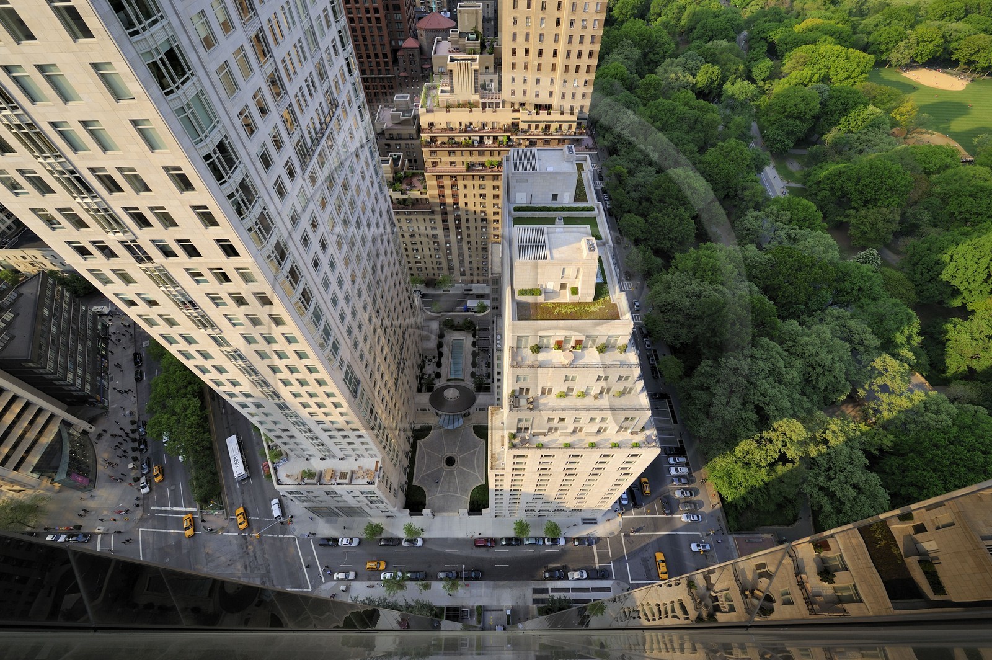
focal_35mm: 14
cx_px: 496
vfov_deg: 81.1
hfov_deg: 104.3
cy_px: 330
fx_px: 385
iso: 200
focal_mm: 14
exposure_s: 1/200
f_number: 8
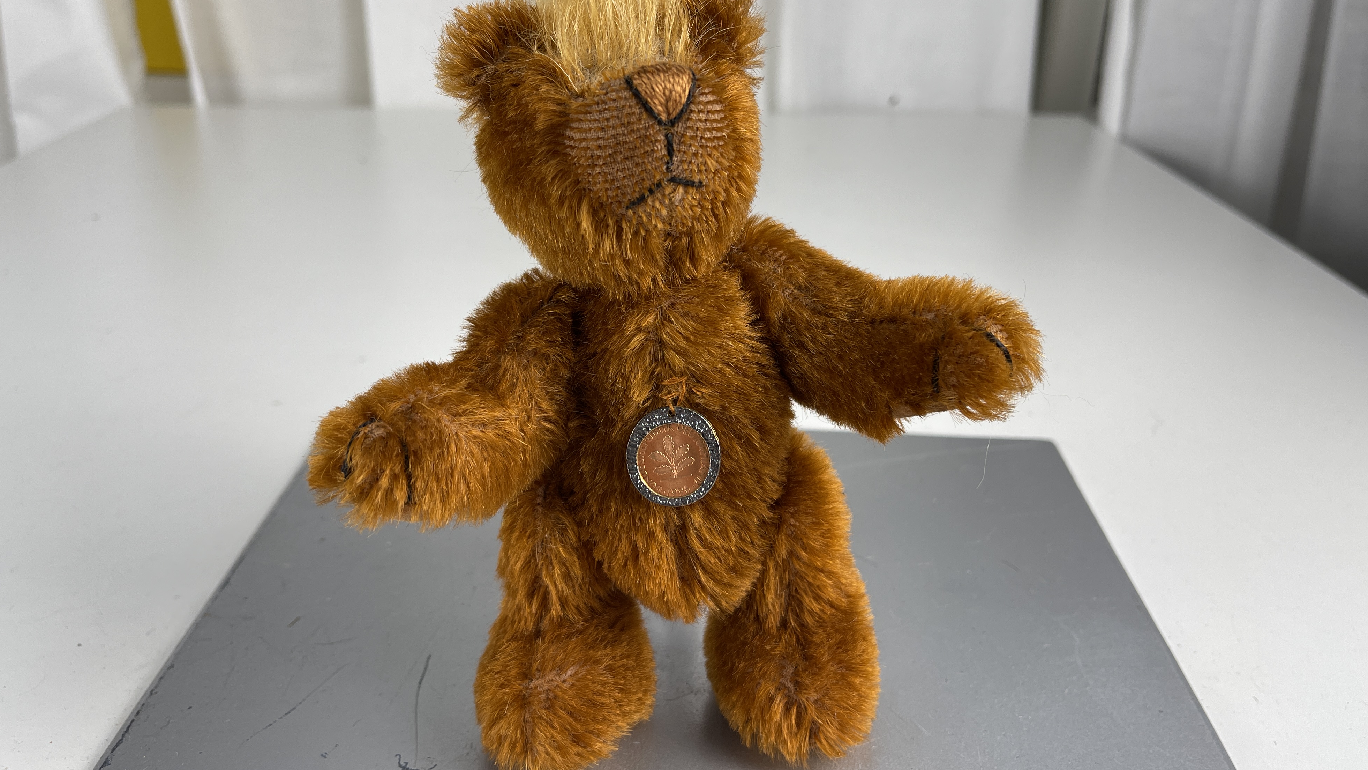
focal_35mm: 28
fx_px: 1016
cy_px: 341
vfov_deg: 41.4
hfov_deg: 67.9
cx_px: 670
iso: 40
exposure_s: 1/100
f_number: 1.6
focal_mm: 5.1
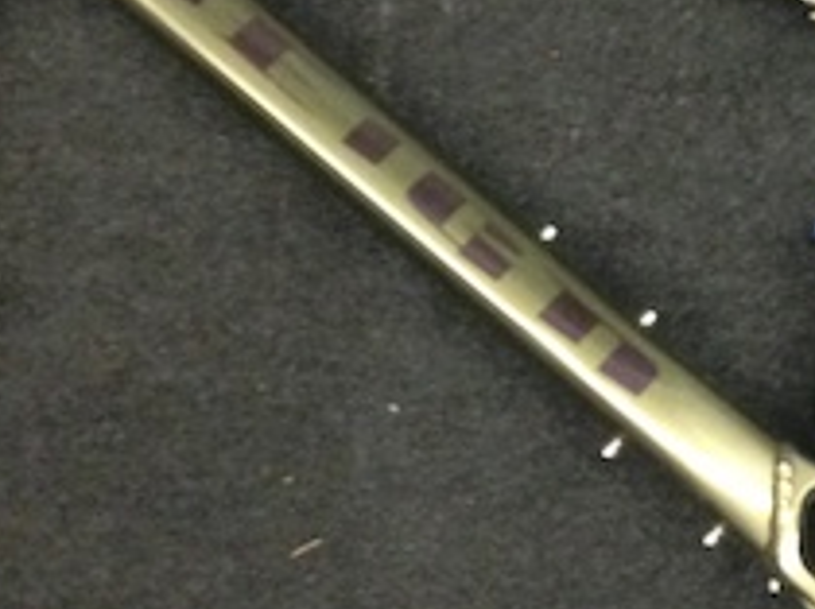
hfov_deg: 15.5
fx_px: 2963
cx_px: 745
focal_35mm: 126
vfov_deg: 11.7
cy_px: 217
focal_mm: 4.12
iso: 400
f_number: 2.4
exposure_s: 1/15
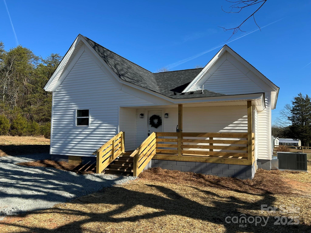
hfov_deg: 67.3
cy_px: 116
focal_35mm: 26
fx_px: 234
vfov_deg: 53.1
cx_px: 156
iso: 50
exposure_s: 1/2841
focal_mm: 5.7
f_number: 1.5
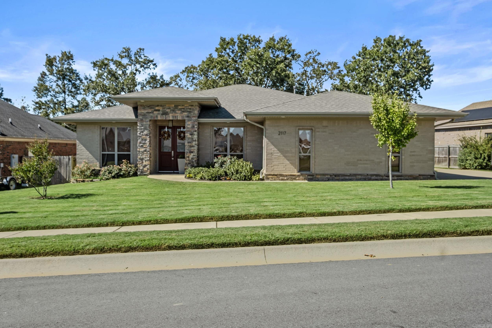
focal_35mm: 31
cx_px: 246
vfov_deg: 42.3
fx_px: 424
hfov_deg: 60.3
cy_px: 164
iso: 250
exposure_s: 1/250
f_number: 8
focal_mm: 20.9
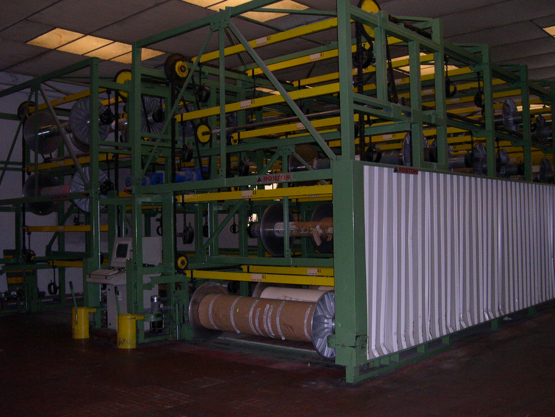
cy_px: 208
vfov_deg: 37.7
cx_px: 278
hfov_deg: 49.0
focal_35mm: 38
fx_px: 609
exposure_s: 1/60
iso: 400
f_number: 2.8
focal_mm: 8
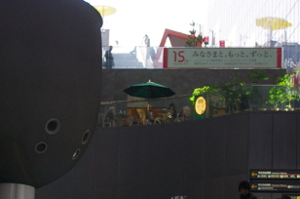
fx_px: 1272
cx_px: 100
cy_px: 105
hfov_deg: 13.4
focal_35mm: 153
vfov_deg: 8.9
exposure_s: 1/500
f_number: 3.5
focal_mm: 31
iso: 400
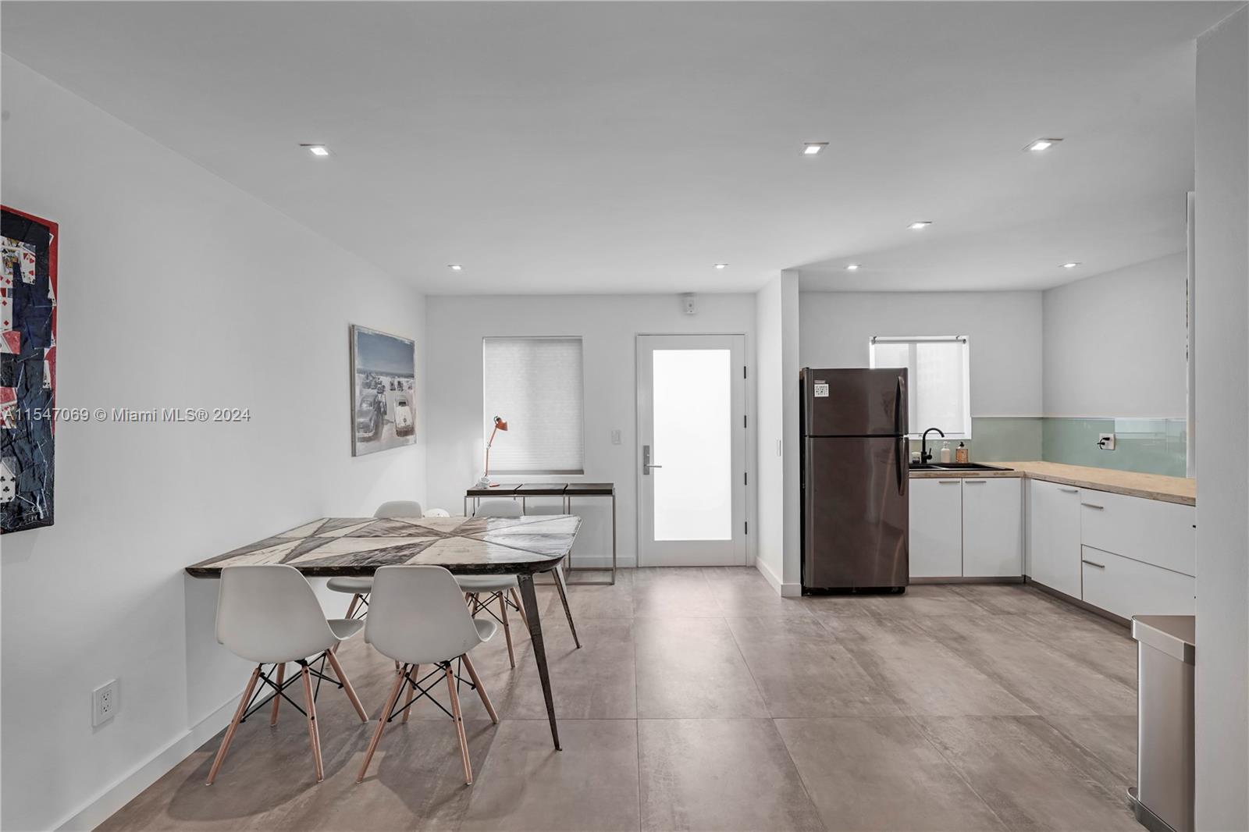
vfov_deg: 77.3
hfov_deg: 100.4
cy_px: 416
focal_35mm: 15
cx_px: 624
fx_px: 520
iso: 200
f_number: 10
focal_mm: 15
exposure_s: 1/2.5
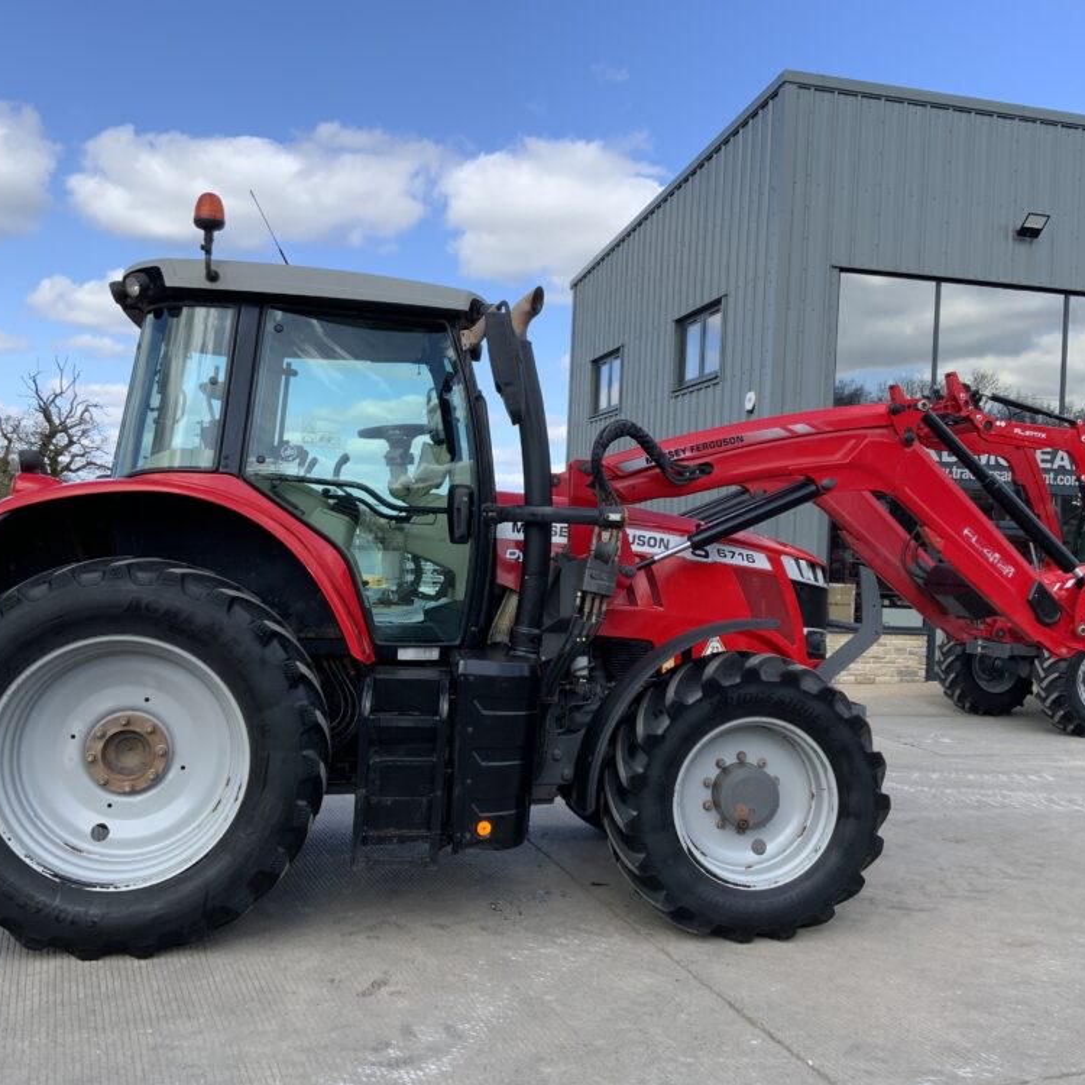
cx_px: 583
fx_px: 1241
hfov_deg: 47.2
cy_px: 542
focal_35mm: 35
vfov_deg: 47.2
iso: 16
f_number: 1.8
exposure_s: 1/912
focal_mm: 3
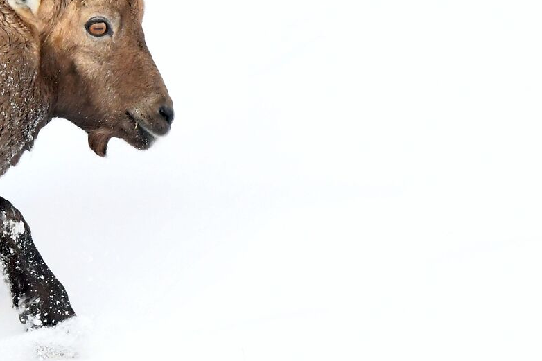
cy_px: 53
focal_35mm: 2303
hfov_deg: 0.9
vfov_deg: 0.6
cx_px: -85
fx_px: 34663
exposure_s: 1/640
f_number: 11
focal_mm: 500
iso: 2000
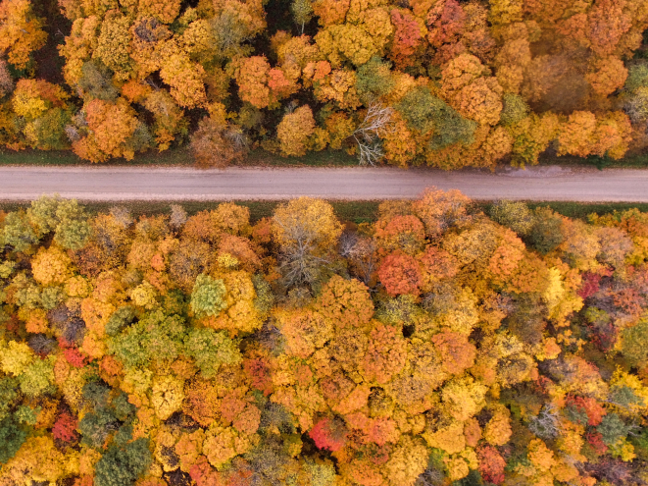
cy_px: 185
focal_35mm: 31
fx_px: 580
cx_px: 252
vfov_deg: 45.1
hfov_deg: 57.8
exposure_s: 1/162
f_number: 2.8
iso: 100
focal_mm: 3.61
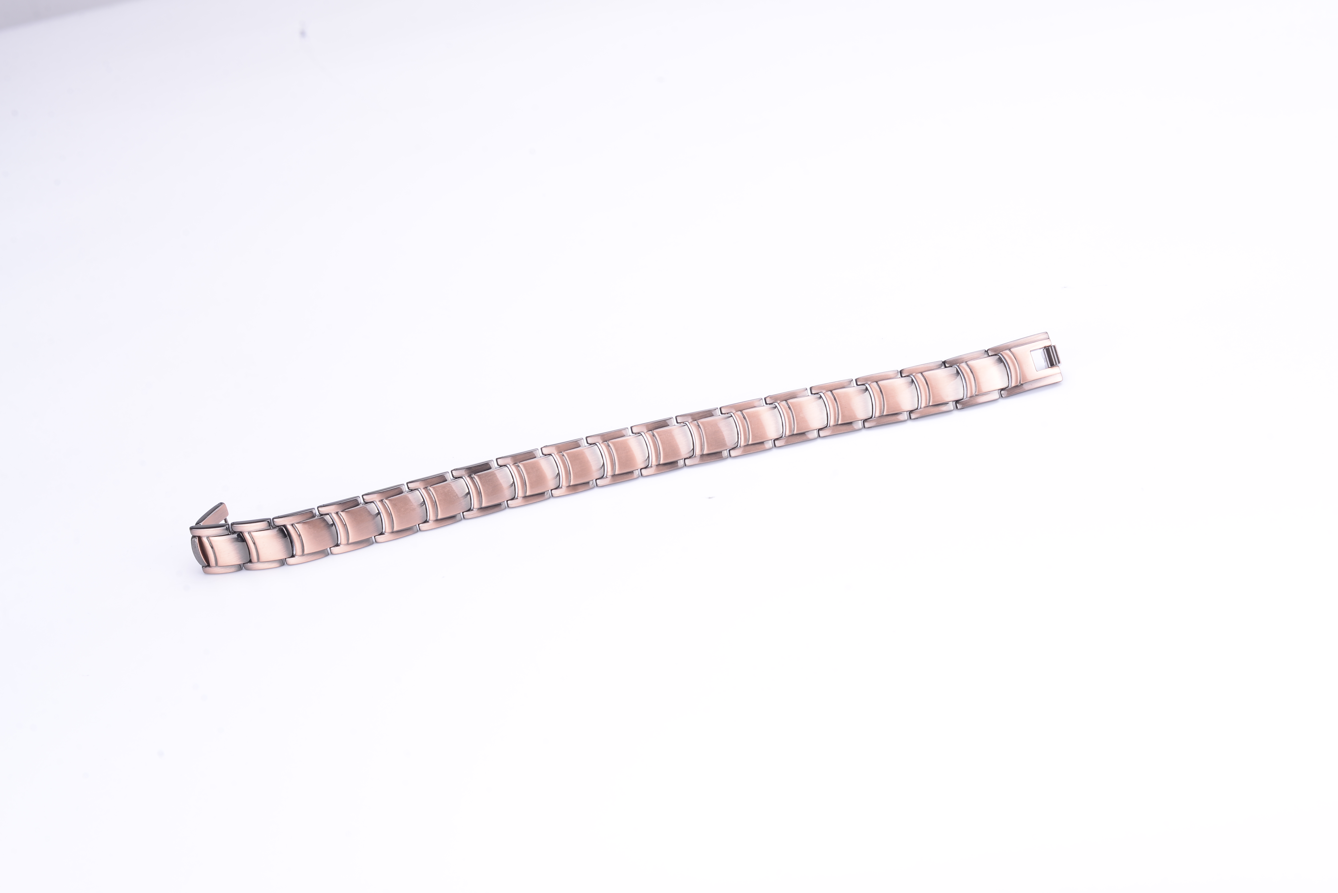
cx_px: 669
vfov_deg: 27.0
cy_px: 446
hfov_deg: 39.6
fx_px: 1859
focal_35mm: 50
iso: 100
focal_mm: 50
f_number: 14
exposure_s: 1/100
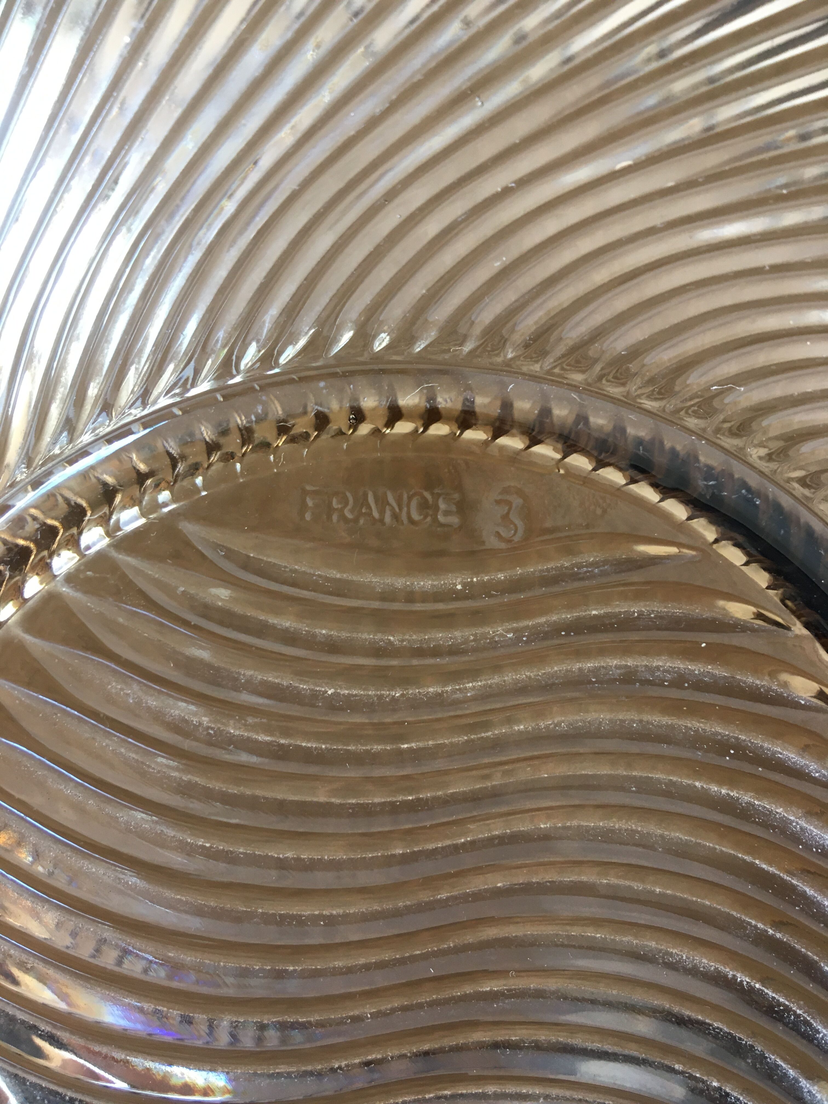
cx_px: 414
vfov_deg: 61.7
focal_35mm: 29
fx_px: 925
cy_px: 552
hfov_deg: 48.2
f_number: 2.2
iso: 125
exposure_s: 1/33
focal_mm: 4.15
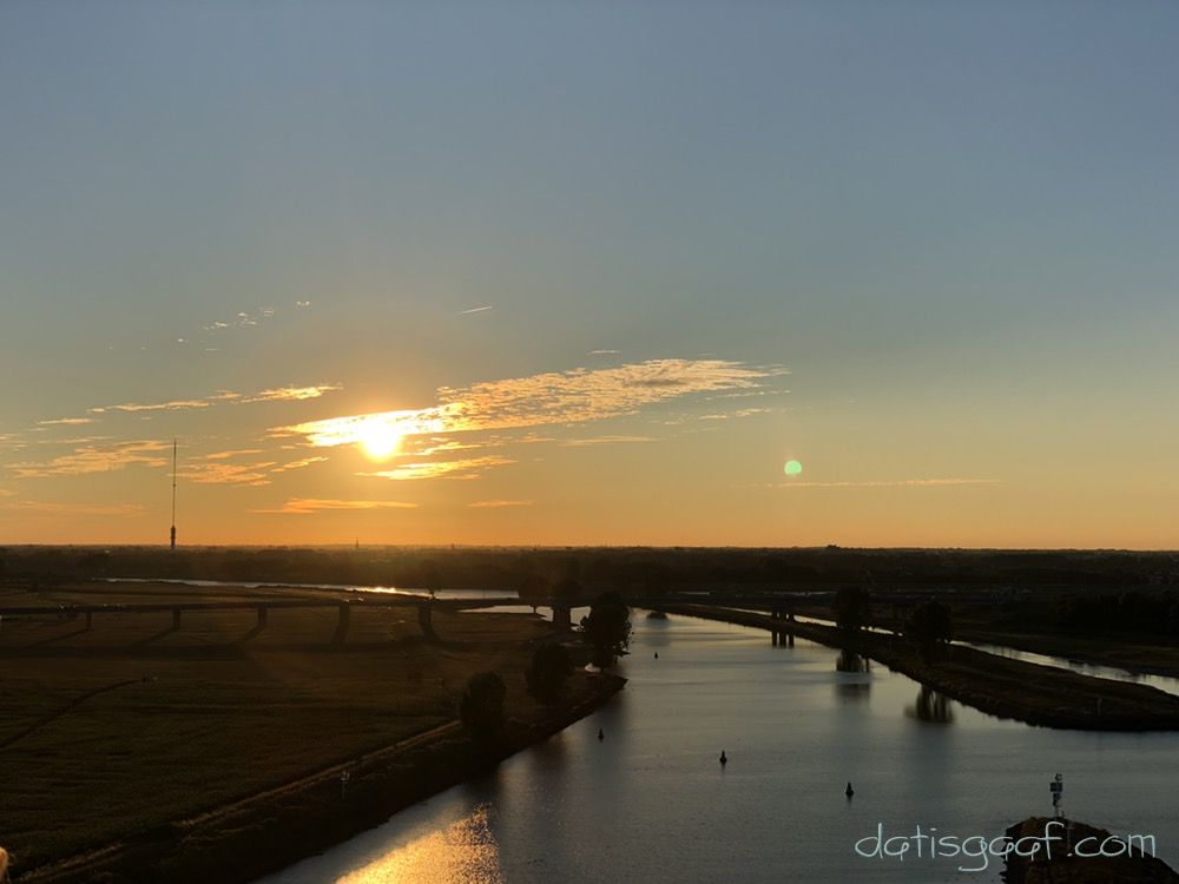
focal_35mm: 52
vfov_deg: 28.0
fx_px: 1771
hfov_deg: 36.8
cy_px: 442
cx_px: 590
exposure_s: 1/1548
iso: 16
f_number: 2.4
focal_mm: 6
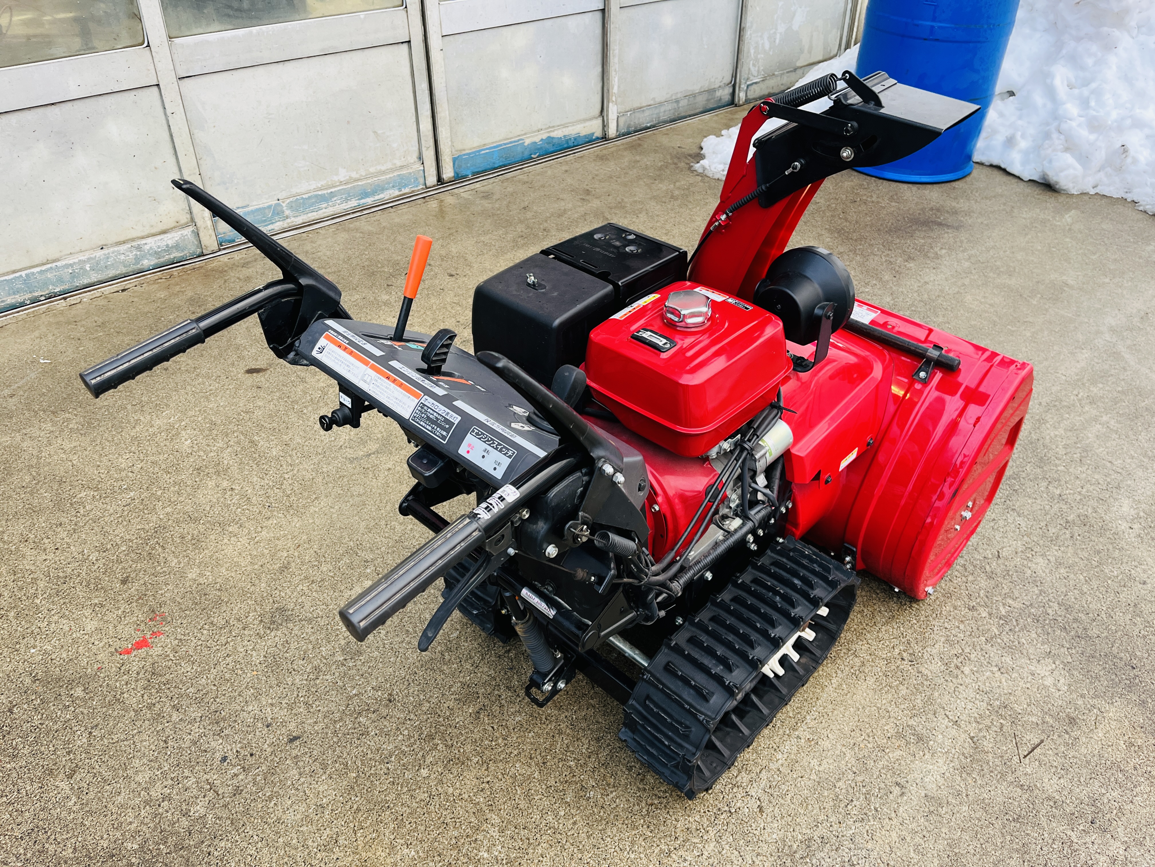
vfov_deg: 53.1
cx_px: 578
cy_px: 434
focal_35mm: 26
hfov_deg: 67.3
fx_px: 868
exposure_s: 1/121
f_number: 1.6
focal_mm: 5.1
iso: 125
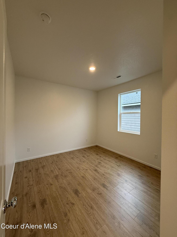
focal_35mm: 14
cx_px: 88
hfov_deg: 85.7
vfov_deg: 102.1
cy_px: 118
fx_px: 95
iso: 400
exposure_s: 1/120
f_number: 2.2
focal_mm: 2.22
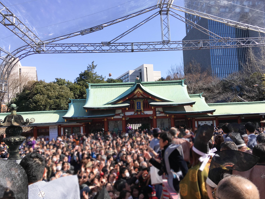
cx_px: 137
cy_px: 97
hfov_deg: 60.0
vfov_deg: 46.8
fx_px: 230
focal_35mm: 30
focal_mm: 4.15
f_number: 2.2
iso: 25
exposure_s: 1/900
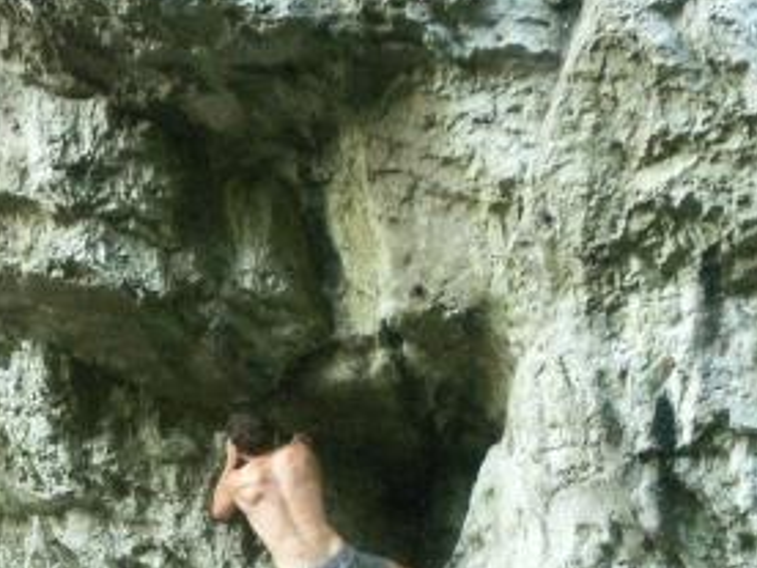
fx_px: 2734
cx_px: 162
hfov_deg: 15.7
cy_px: 576
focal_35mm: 125
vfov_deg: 11.7
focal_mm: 11.5
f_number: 3.5
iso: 160
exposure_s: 1/13
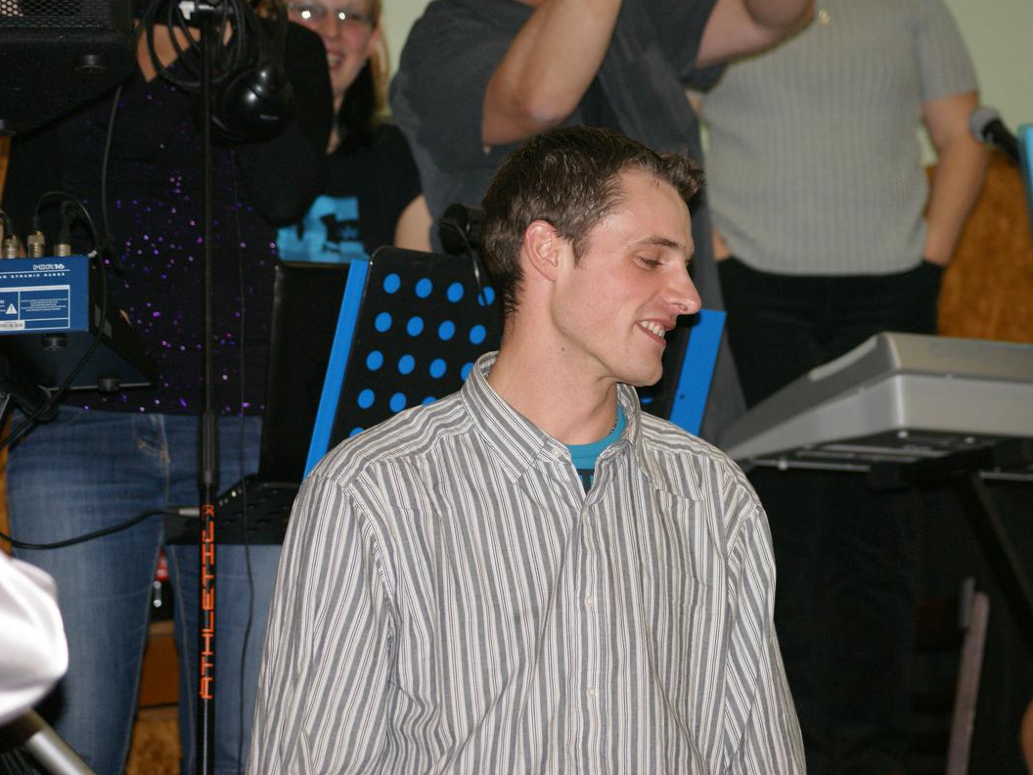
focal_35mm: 131
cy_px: 386
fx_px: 3909
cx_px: 560
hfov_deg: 15.1
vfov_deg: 11.3
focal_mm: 80
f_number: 4
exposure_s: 1/125
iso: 400
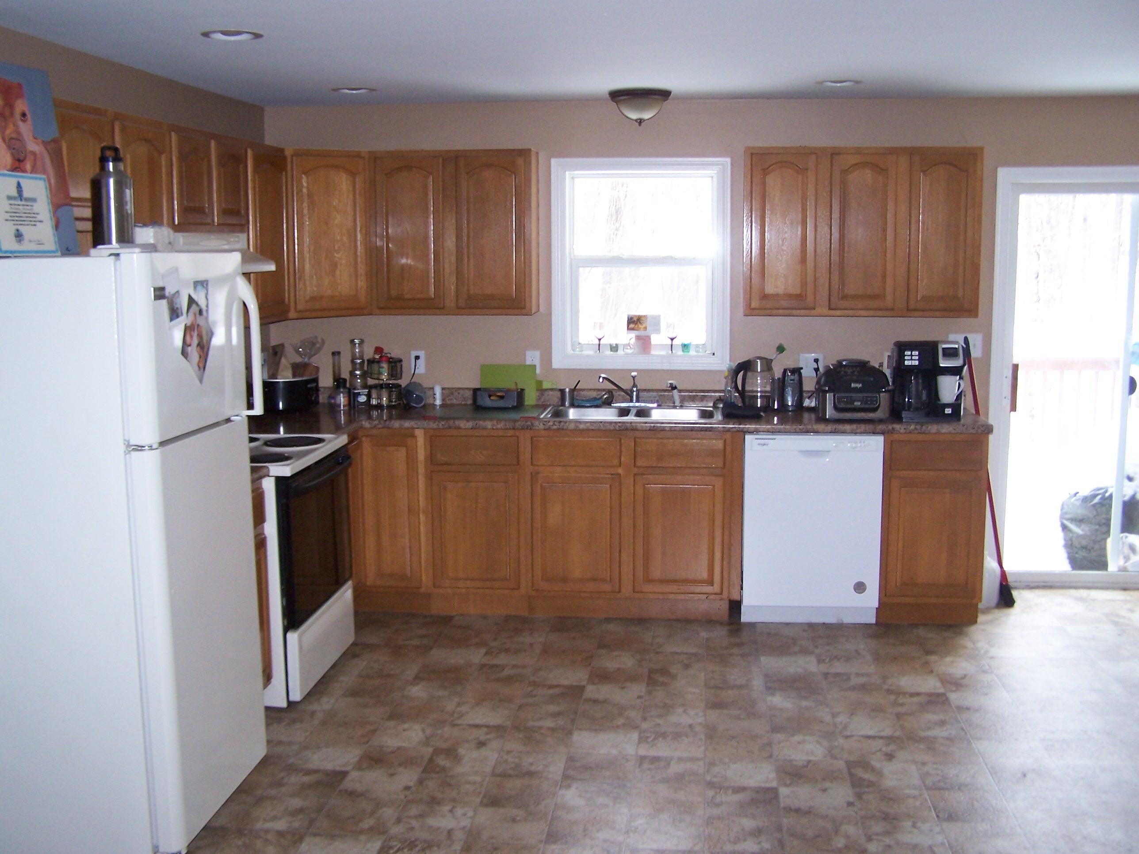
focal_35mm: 38
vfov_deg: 37.7
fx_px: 1250
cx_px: 570
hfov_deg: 49.0
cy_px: 427
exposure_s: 1/60
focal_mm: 6.3
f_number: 2.8
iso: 140
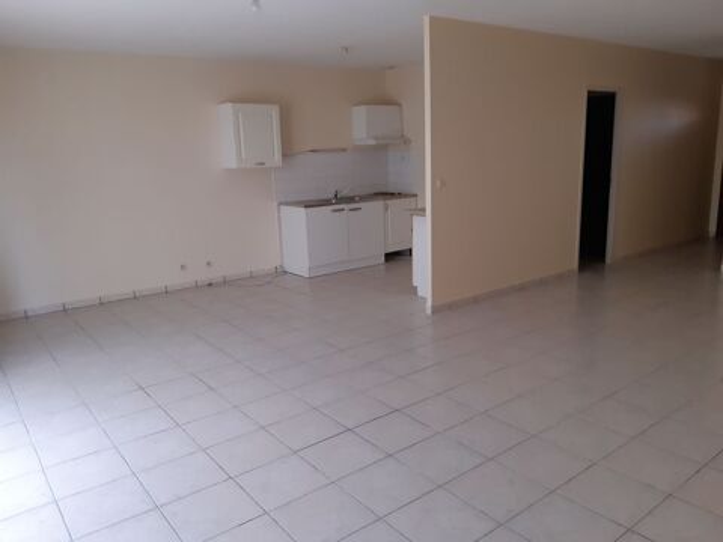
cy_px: 271
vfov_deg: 53.1
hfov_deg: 67.3
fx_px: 543
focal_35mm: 26
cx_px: 362
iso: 250
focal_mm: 3.92
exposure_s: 1/25
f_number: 1.7
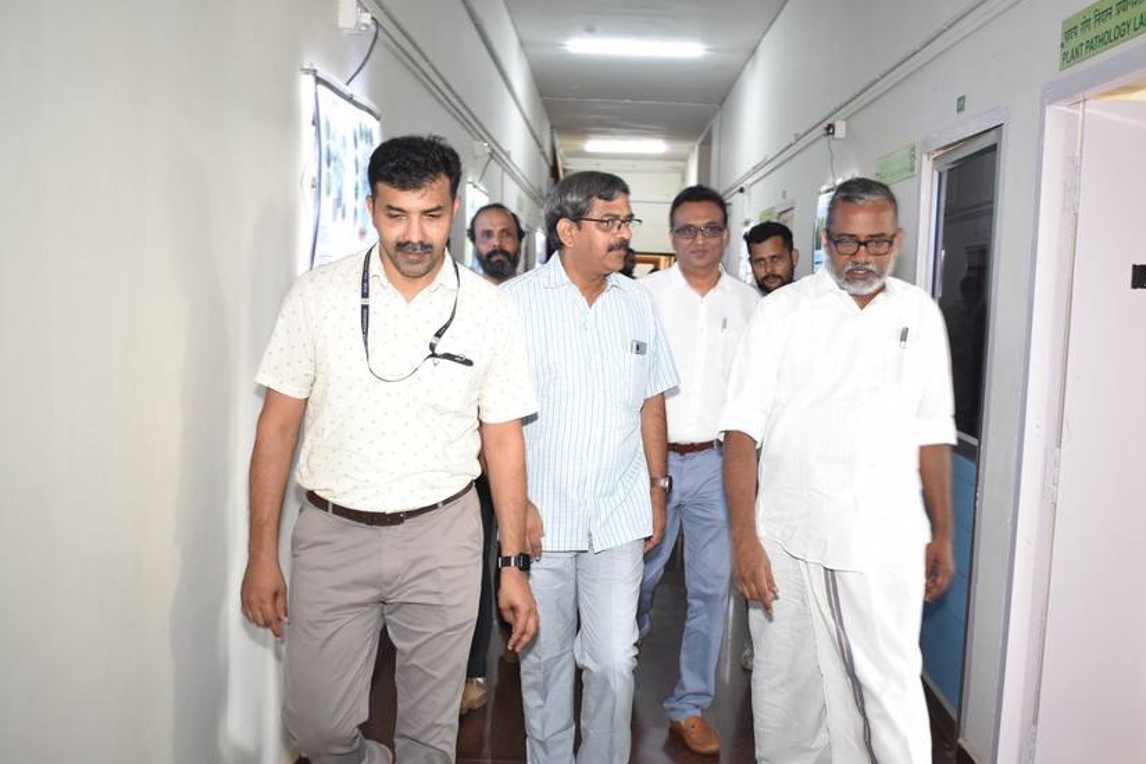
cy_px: 389
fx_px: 1146
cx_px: 624
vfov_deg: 36.9
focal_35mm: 36
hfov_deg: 53.1
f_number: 3.8
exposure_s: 1/40
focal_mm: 22
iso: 1000
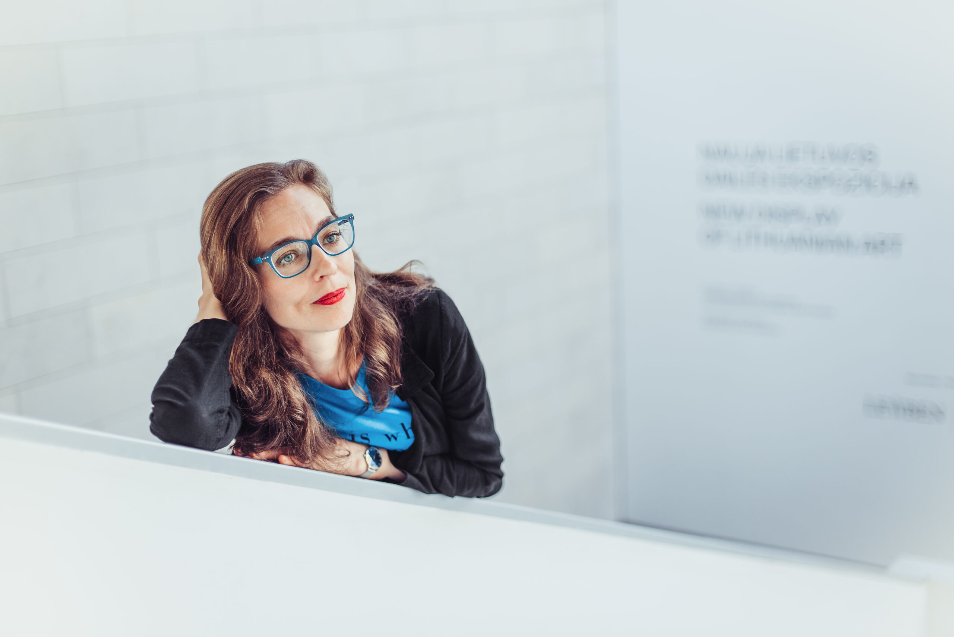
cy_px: 318
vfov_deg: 27.0
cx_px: 477
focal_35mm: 50
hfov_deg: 39.6
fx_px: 1325
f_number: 2.4
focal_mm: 50
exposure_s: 1/500
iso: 100
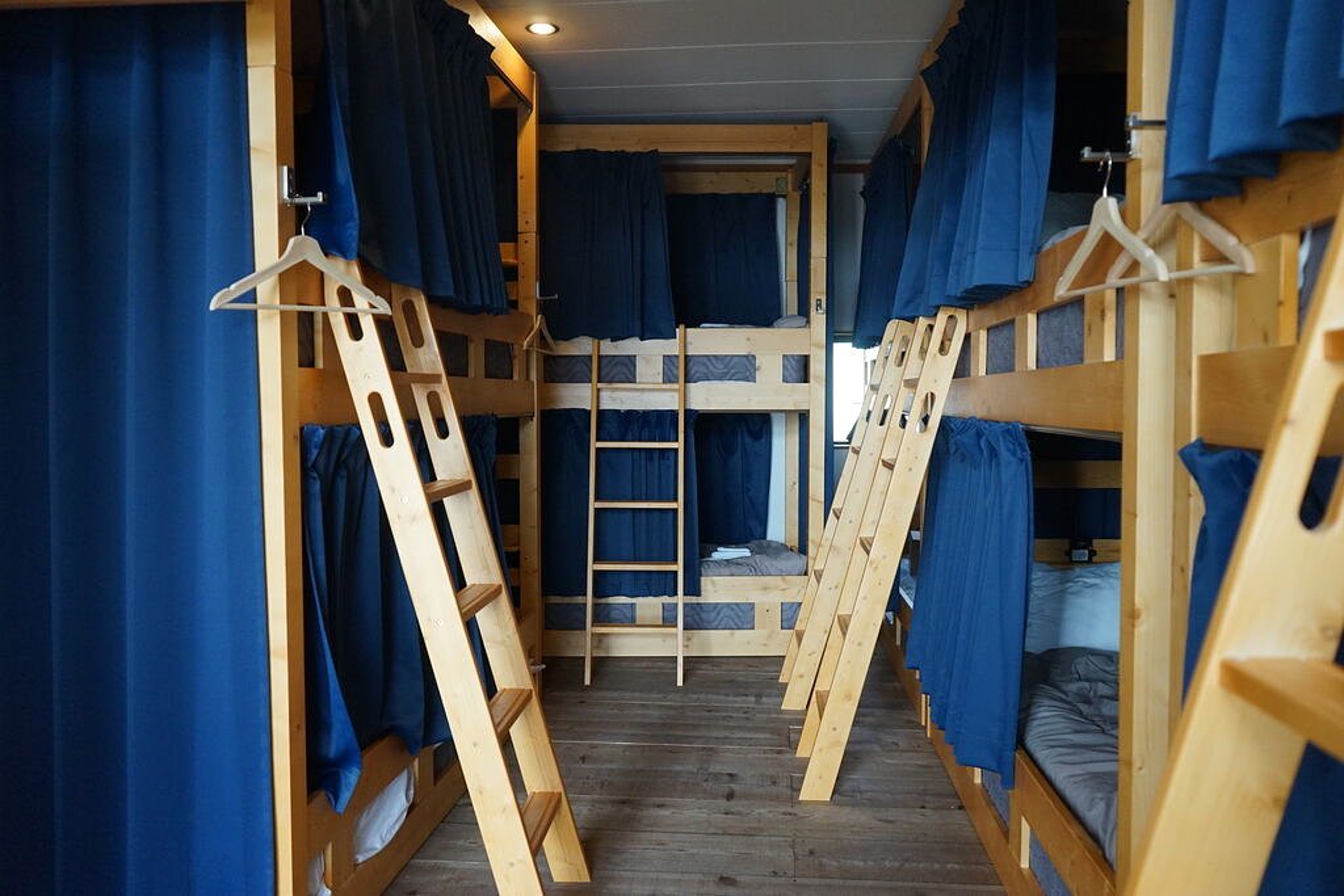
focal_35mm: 28
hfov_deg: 65.5
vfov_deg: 46.4
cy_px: 448
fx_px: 1045
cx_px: 672
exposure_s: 1/640
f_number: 3.5
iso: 2500
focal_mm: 28
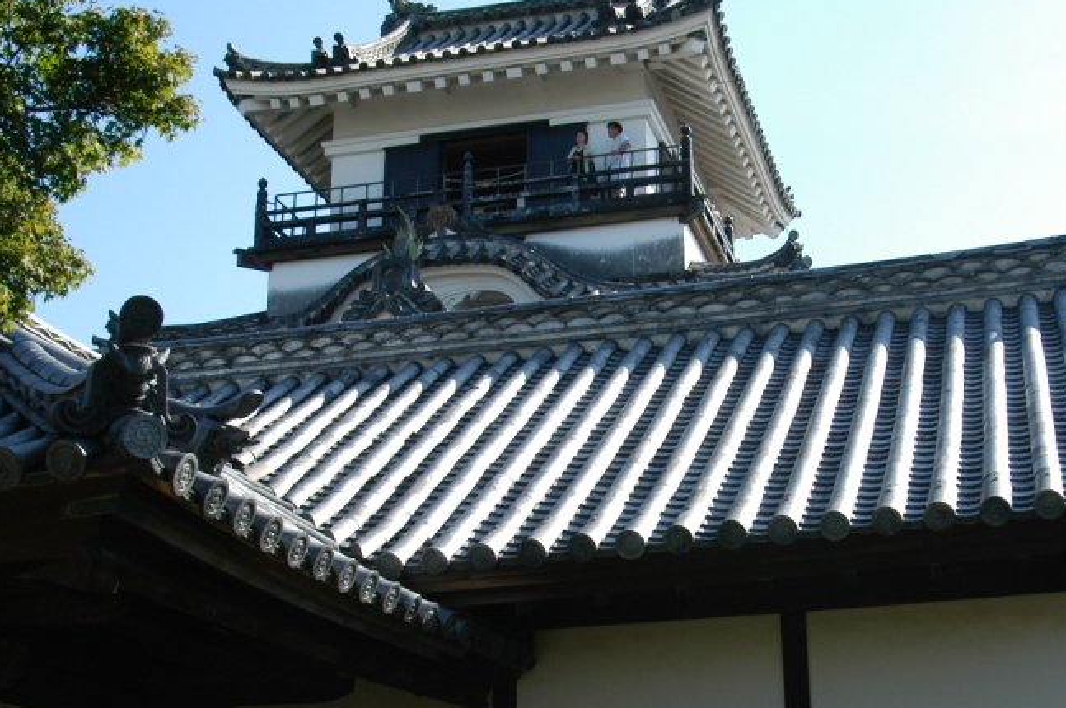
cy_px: 465
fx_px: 1686
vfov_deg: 23.6
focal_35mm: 57
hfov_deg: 34.7
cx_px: 732
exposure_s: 1/250
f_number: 7.1
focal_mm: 24
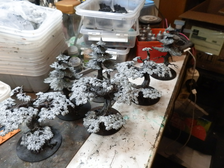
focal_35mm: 28
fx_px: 181
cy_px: 84
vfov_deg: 49.7
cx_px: 112
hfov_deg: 63.4
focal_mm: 5
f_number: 3.1
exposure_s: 1/80
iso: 400
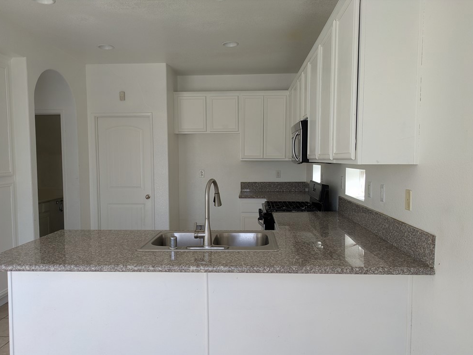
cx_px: 233
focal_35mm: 26
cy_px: 183
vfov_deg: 53.1
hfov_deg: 67.3
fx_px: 355
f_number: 1.89
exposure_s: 1/149
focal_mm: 5.43
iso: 41
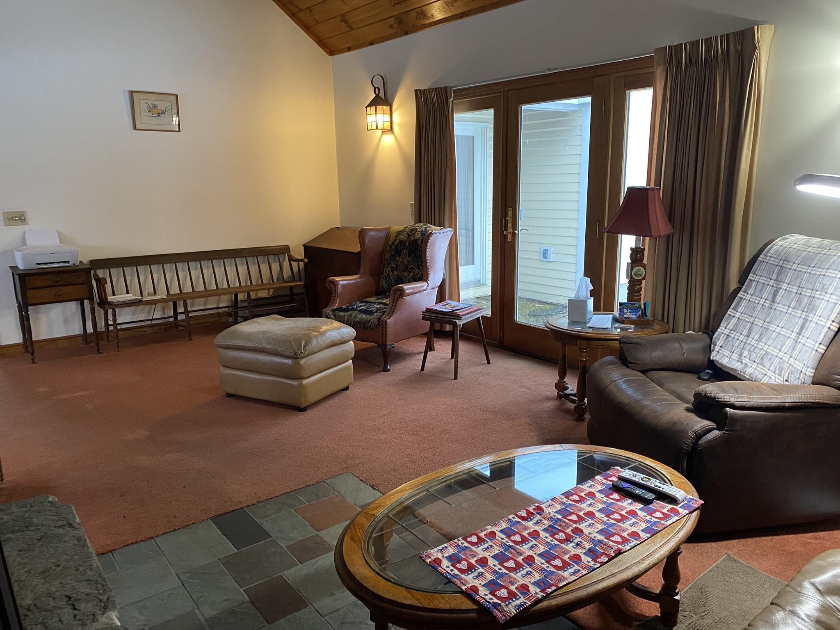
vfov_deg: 53.1
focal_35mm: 26
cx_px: 420
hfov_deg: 67.3
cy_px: 315
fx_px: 631
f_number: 1.8
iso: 320
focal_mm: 4.25
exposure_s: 1/60
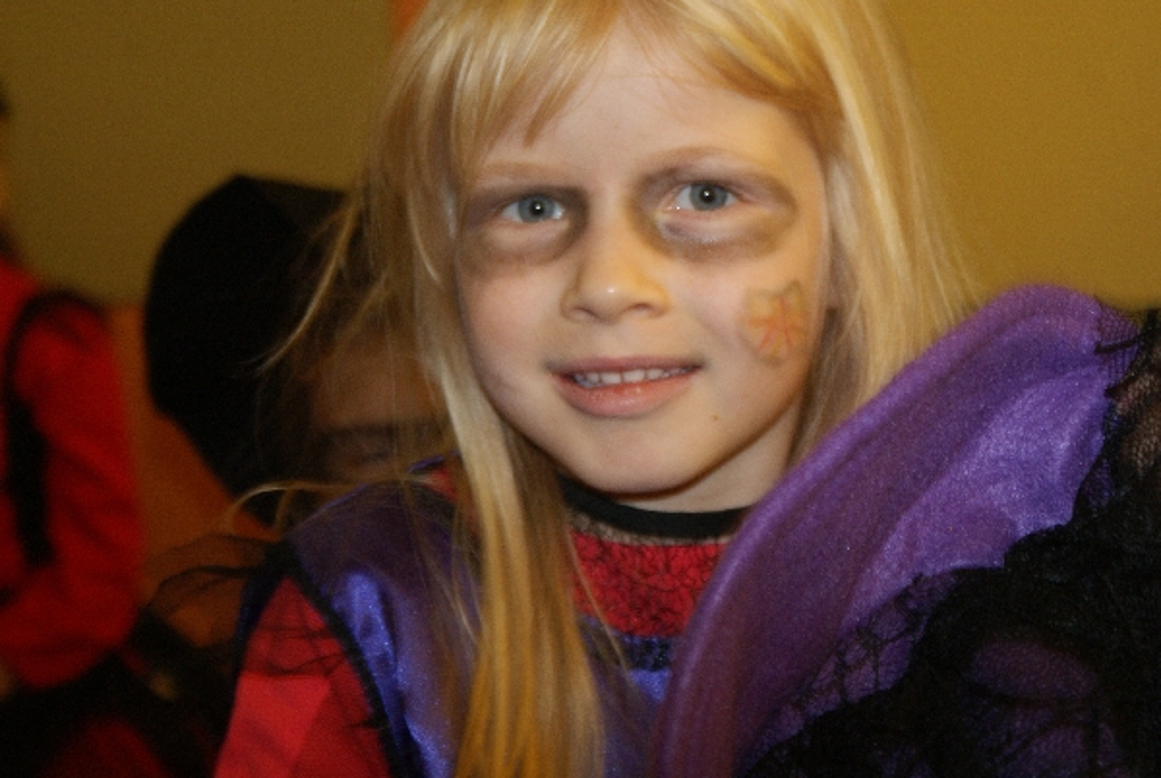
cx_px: 580
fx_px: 3391
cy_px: 389
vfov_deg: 13.1
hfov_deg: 19.4
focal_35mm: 105
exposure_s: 1/125
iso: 400
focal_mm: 70
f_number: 5.6
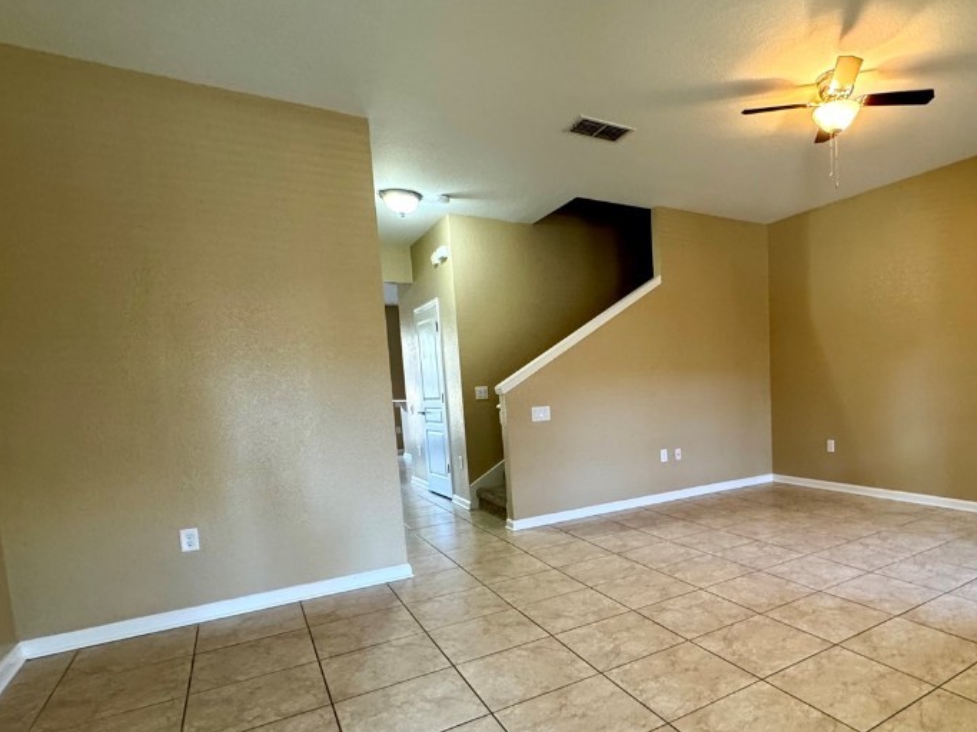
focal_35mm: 21
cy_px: 446
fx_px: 593
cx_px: 658
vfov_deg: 62.8
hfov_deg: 76.3
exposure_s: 1/60
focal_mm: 2.22
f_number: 2.2
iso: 320
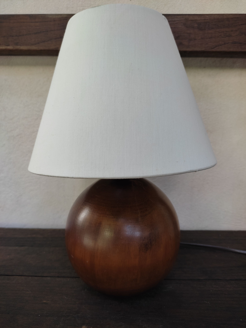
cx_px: 123
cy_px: 164
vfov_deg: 67.3
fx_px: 246
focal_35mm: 26
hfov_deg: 53.1
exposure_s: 1/33
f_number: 1.79
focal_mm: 4.74
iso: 104
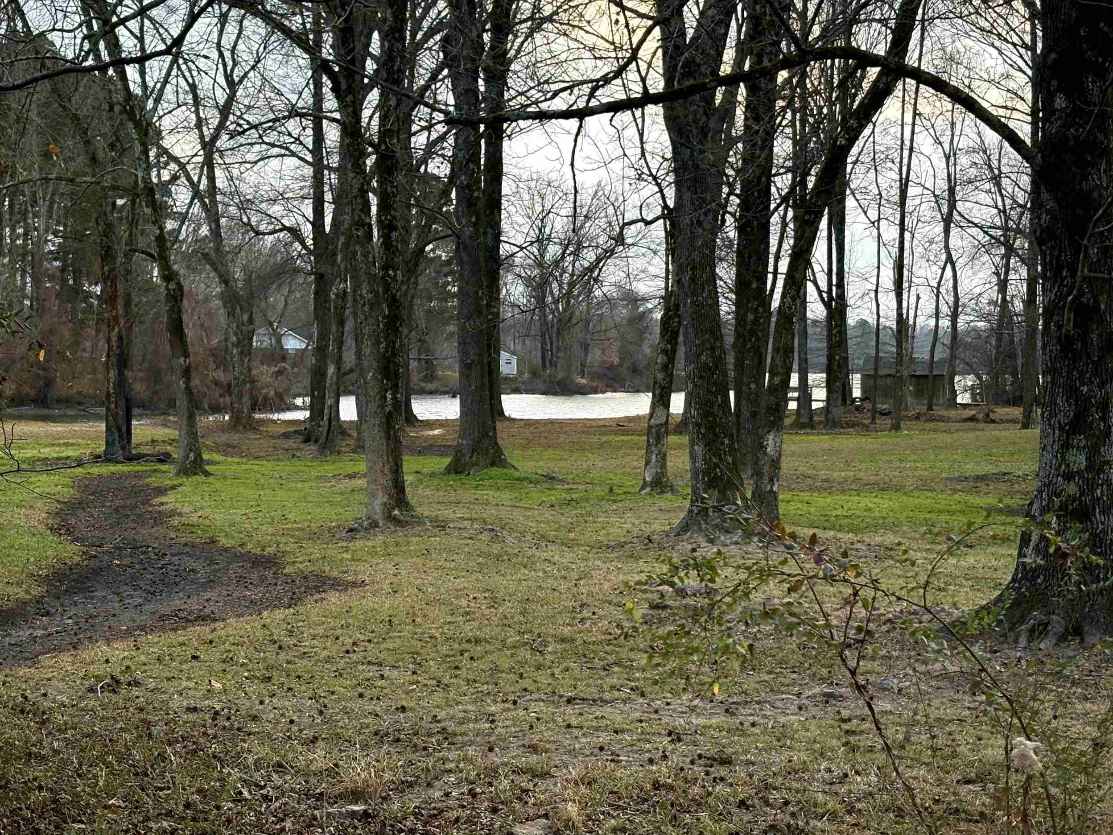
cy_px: 324
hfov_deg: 30.2
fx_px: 2058
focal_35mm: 64
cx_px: 473
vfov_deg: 22.9
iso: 64
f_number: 1.6
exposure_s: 1/94
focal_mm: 5.96
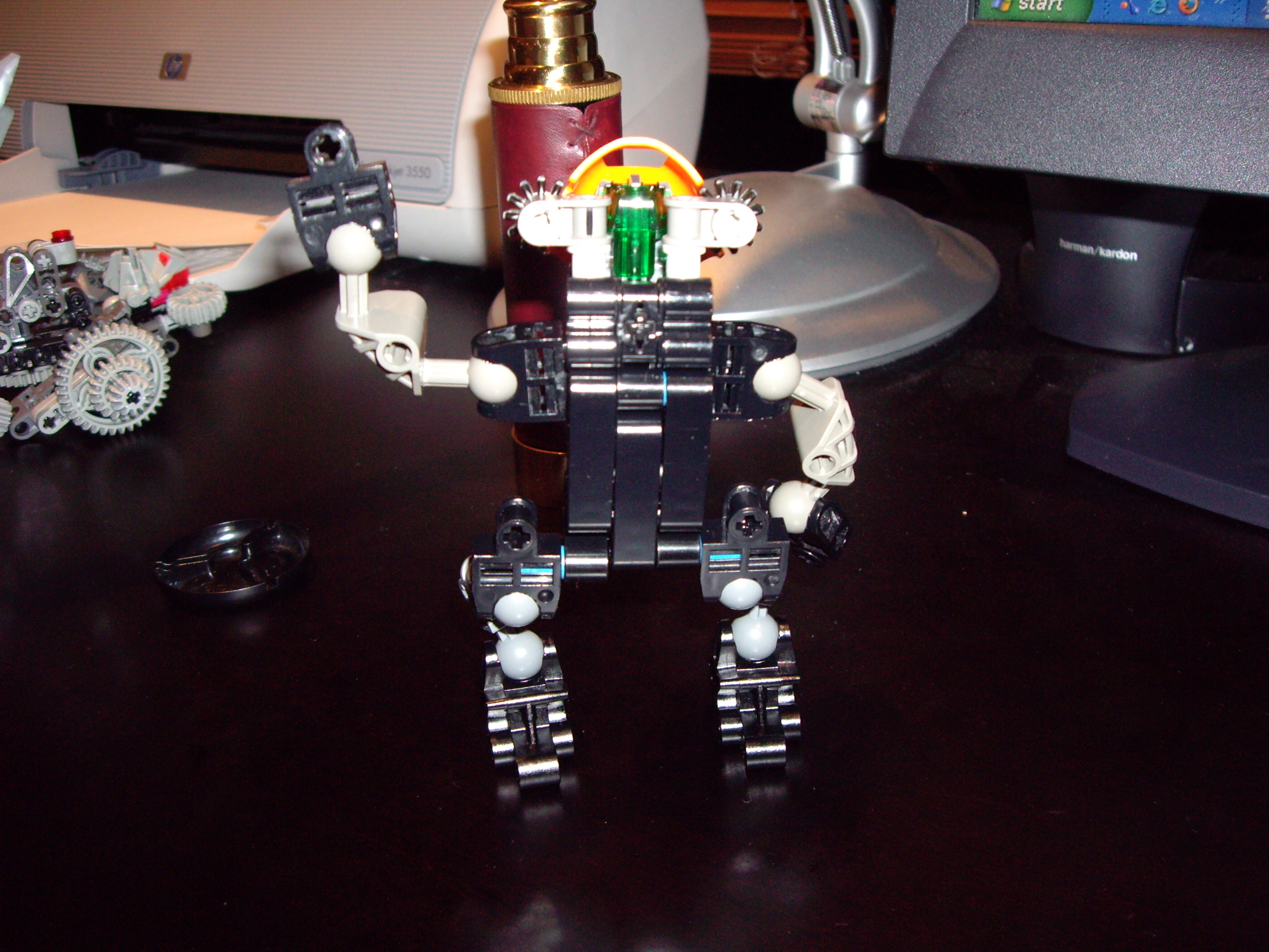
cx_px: 634
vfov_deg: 37.7
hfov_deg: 49.0
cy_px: 476
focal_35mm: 38
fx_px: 1393
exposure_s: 1/40
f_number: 2.7
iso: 200
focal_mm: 6.2
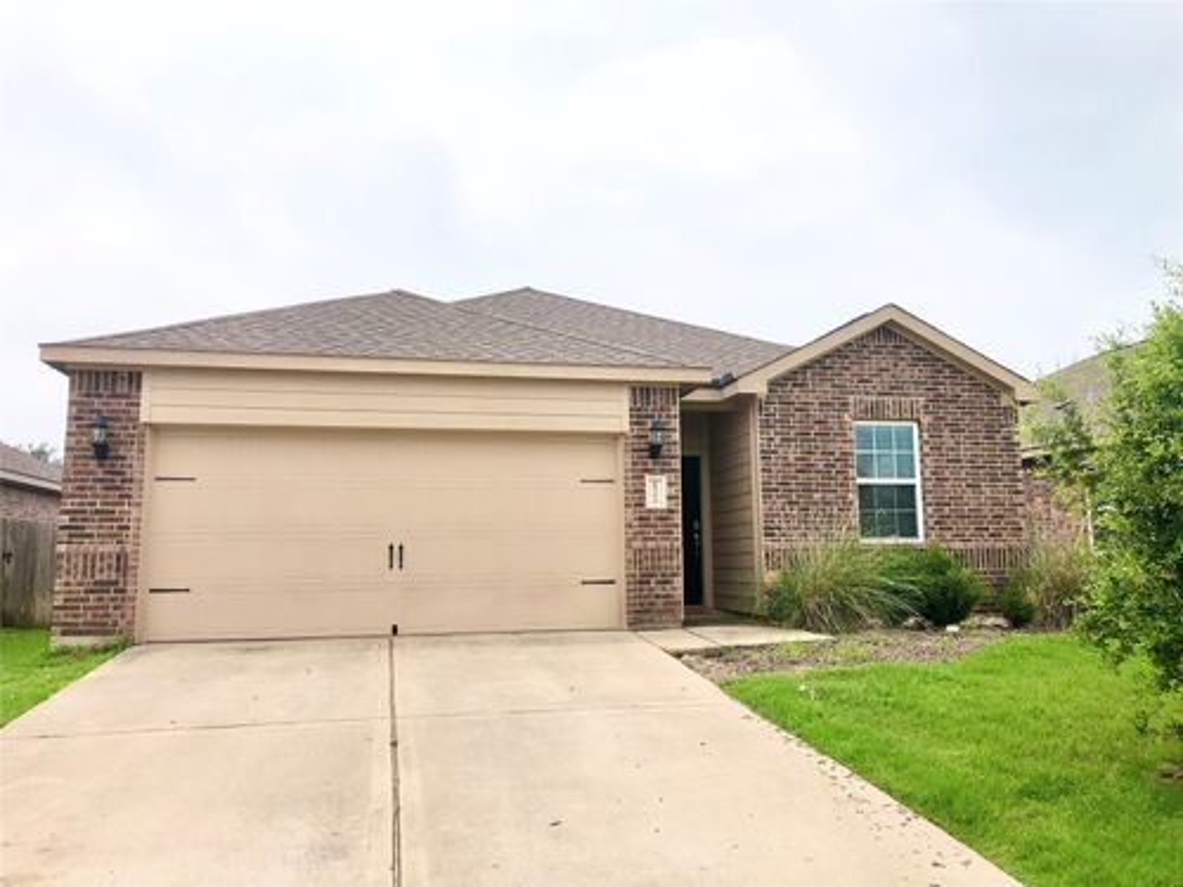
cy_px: 444
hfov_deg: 63.4
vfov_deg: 49.7
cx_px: 592
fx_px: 957
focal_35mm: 28
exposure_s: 1/4367
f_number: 1.8
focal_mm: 3.99
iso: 25
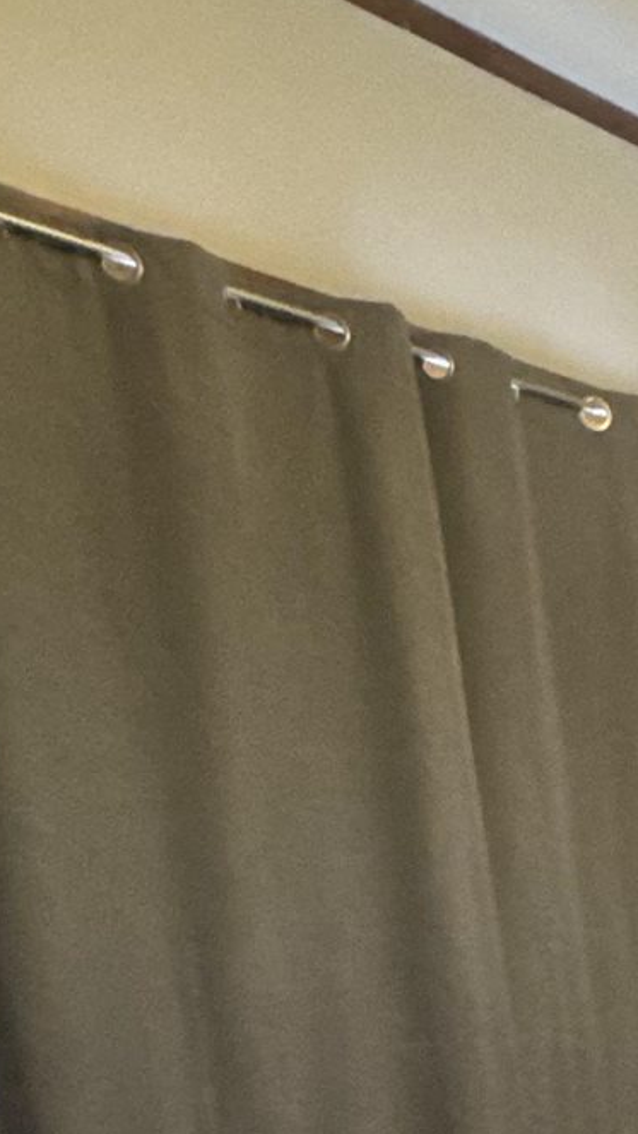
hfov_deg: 17.9
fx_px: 1594
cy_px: 1279
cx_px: 1158
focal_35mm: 53
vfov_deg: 33.5
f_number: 2.2
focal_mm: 2.22
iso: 640
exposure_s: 1/60
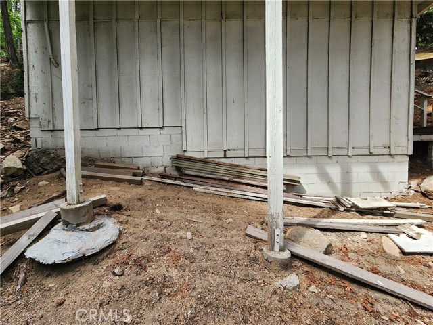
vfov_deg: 89.9
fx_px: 163
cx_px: 216
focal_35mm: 13
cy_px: 162
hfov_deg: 106.2
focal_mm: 2.2
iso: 50
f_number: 2.2
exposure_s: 1/238
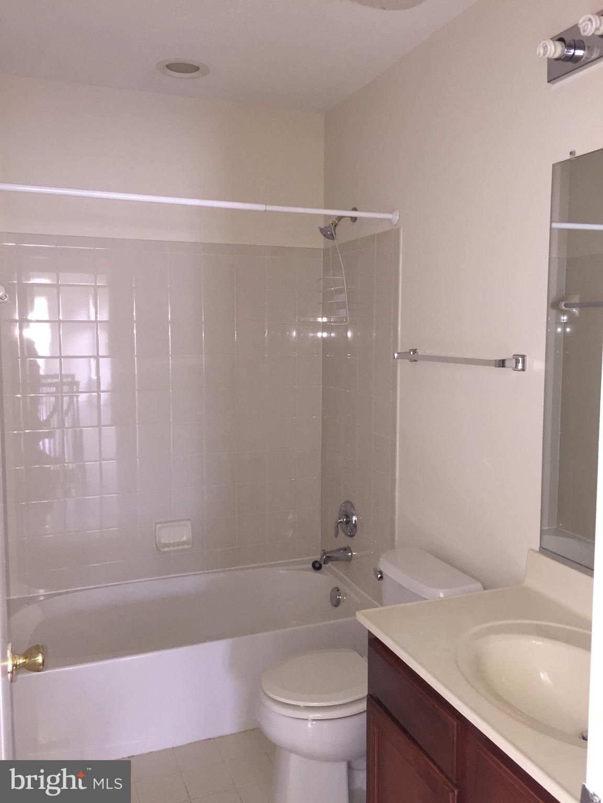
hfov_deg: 48.2
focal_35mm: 29
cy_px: 402
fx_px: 674
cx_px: 302
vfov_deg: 61.7
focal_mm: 4.15
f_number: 2.2
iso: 125
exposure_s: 1/20
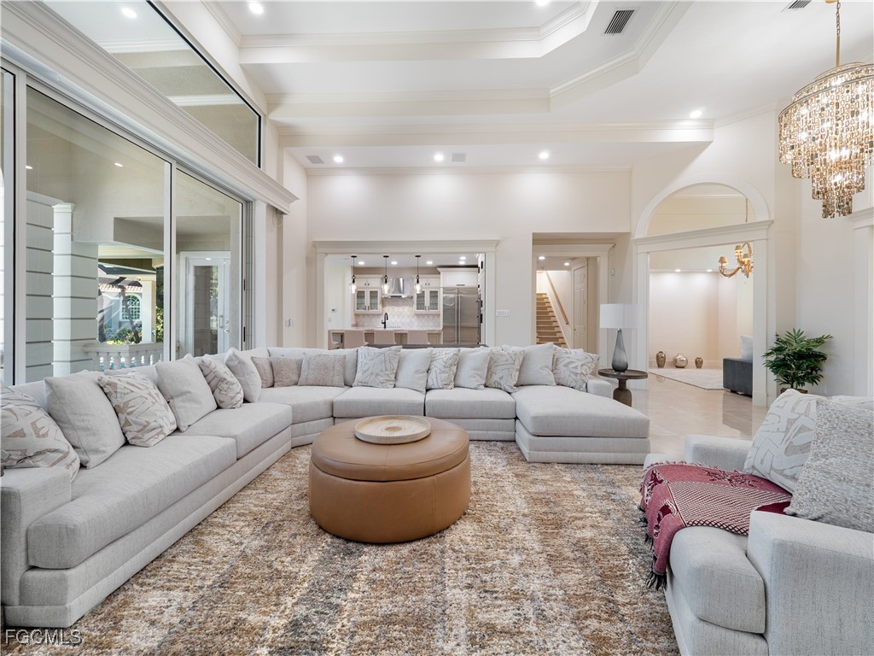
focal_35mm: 14
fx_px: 353
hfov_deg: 102.1
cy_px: 328
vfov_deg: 85.7
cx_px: 437
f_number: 7.1
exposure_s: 1/4
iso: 200
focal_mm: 7
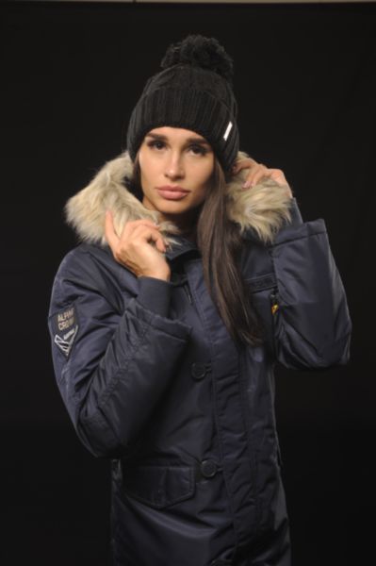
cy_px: 283
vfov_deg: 33.4
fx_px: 942
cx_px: 188
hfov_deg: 22.6
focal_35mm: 60
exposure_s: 1/160
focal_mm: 60
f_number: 8
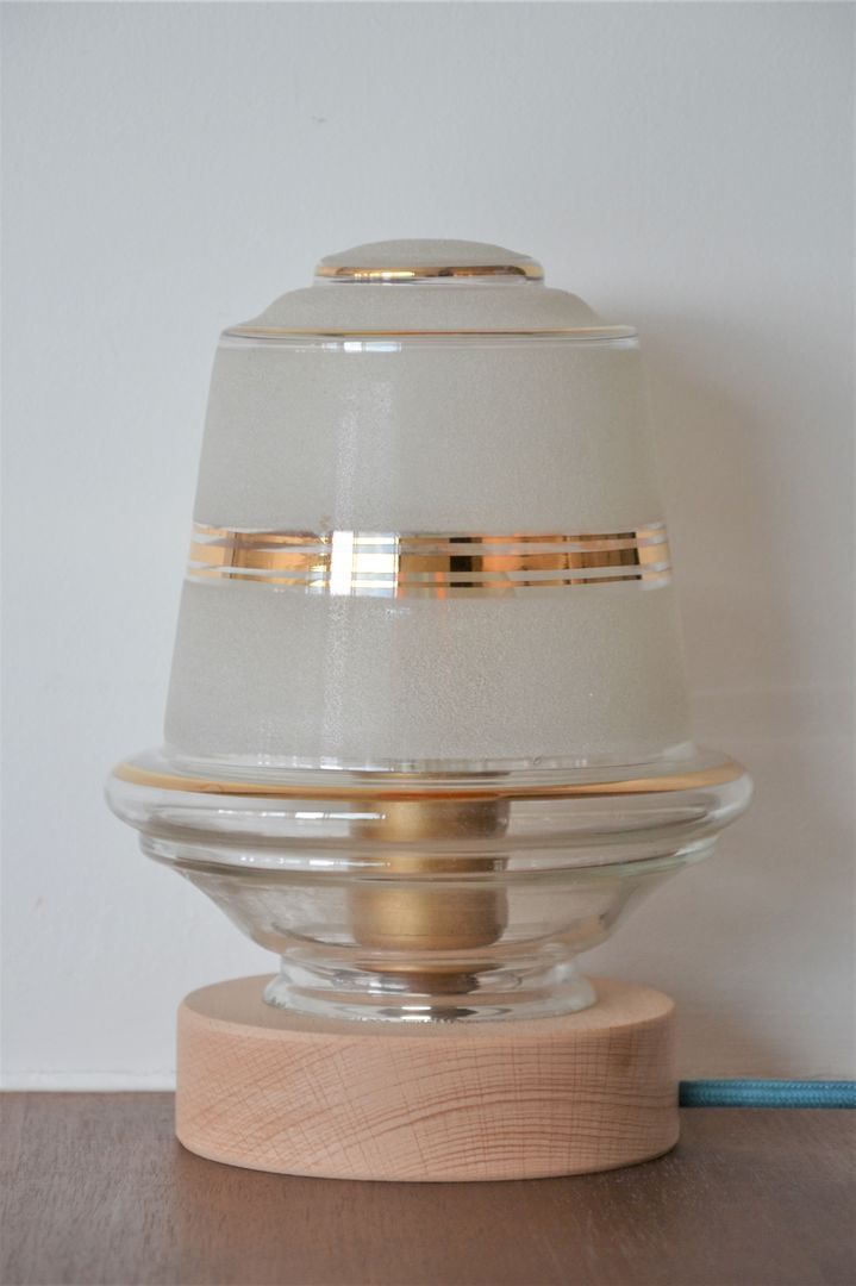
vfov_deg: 13.0
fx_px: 5622
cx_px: 428
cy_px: 643
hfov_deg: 8.7
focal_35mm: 158
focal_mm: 105
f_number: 5.6
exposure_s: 1/160
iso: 400
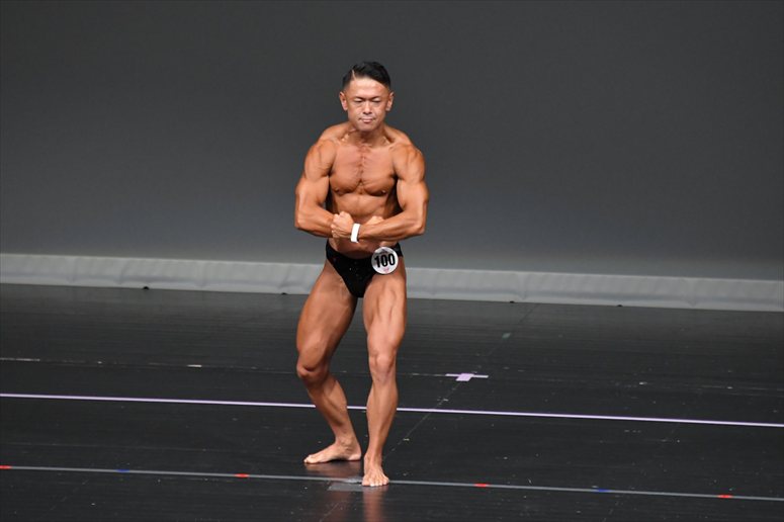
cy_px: 261
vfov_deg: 3.7
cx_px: 392
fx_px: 8163
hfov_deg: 5.5
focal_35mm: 375
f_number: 5.6
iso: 4000
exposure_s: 1/400
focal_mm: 250
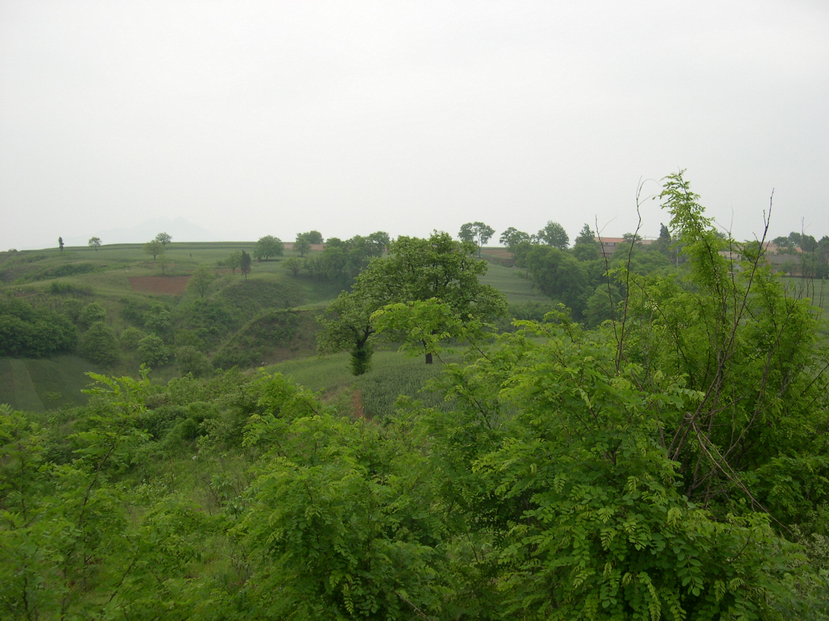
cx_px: 414
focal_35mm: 38
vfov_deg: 37.7
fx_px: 910
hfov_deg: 49.0
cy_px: 310
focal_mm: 8
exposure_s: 1/538
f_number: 2.8
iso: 100
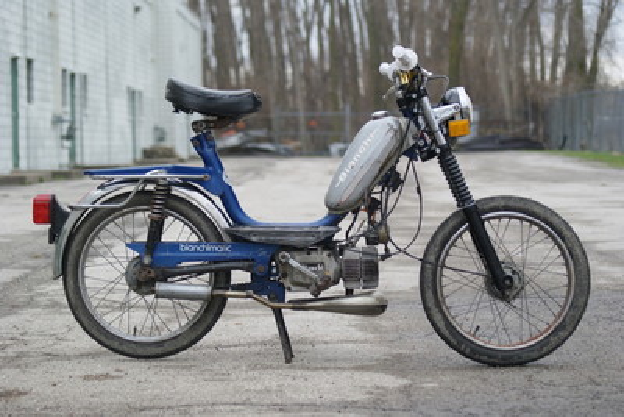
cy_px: 208
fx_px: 2341
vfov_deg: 10.2
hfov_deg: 15.2
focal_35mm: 135
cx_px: 312
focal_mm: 90
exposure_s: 1/100
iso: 400
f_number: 5
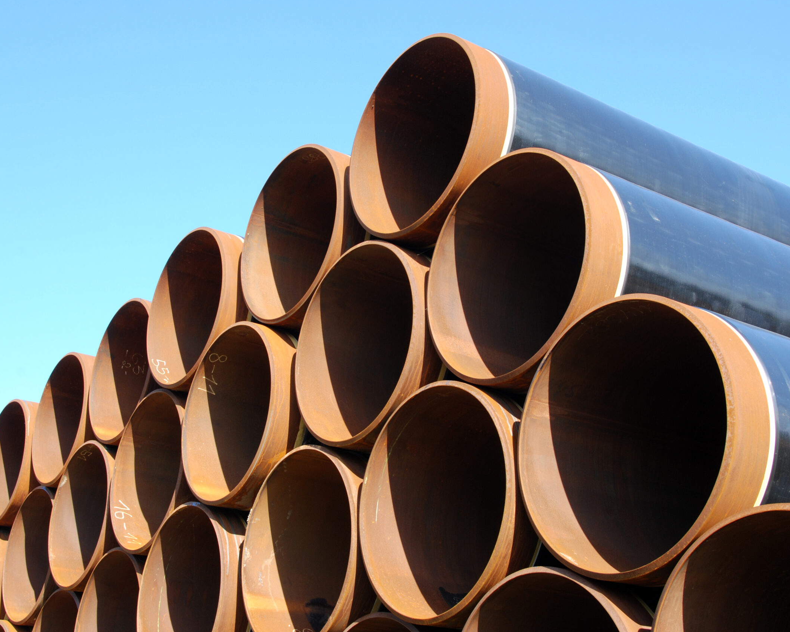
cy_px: 316
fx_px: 1159
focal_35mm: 50
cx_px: 344
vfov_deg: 30.5
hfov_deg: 37.6
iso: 160
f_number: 13
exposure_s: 1/30
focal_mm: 29
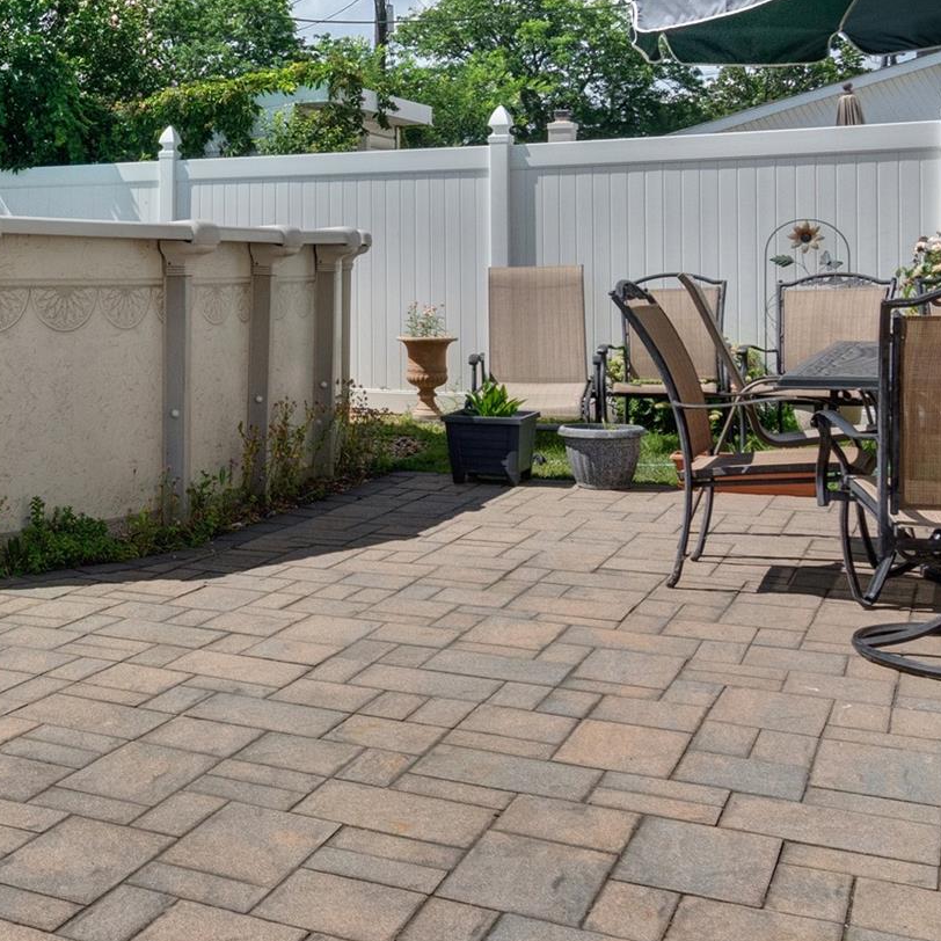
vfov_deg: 36.8
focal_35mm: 45
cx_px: -28
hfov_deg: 33.8
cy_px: 247
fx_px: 1384
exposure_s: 1/2500
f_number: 9
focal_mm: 14
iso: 800
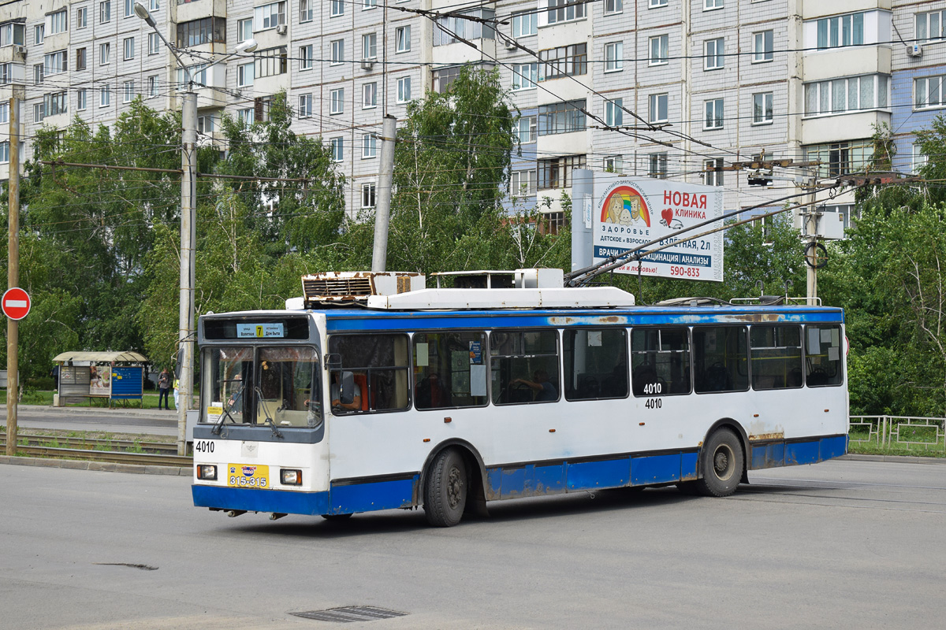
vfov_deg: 19.7
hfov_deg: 29.2
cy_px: 315
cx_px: 473
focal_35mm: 69
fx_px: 1813
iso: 400
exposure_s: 1/800
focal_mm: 46
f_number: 5.6
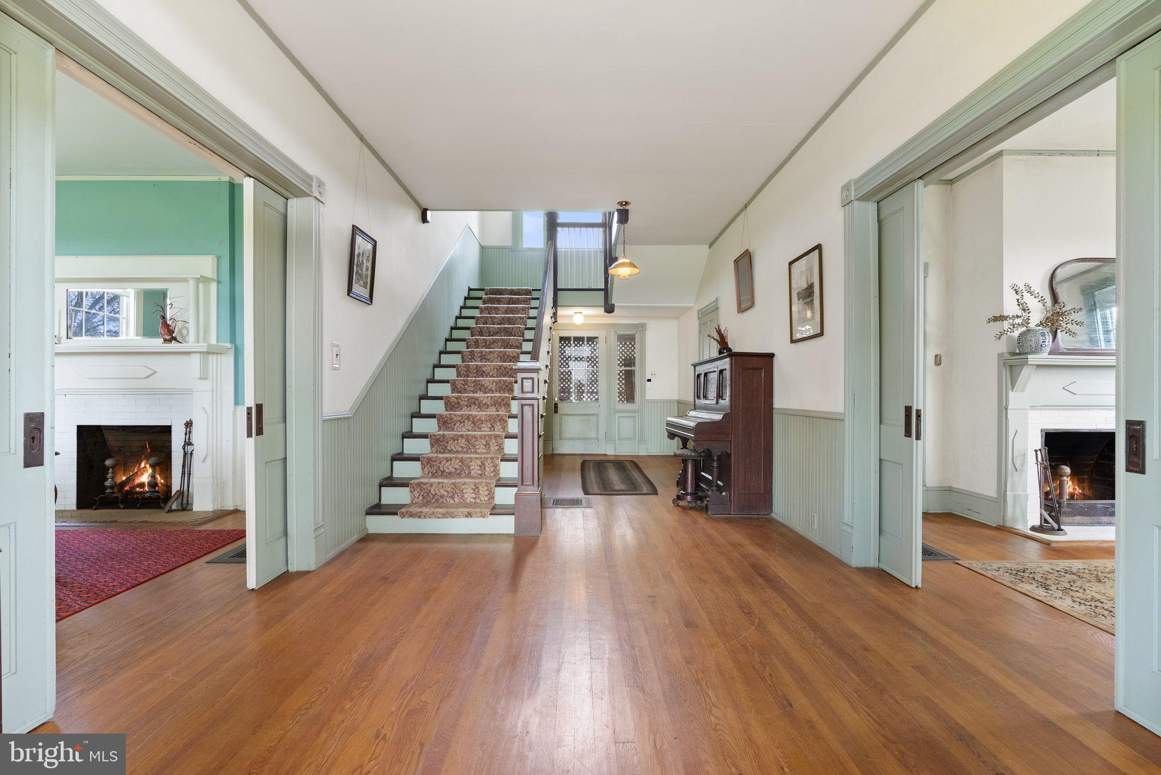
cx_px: 580
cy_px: 388
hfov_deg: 96.7
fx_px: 516
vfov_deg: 73.8
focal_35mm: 16
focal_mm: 16
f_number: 10
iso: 640
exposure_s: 1.6
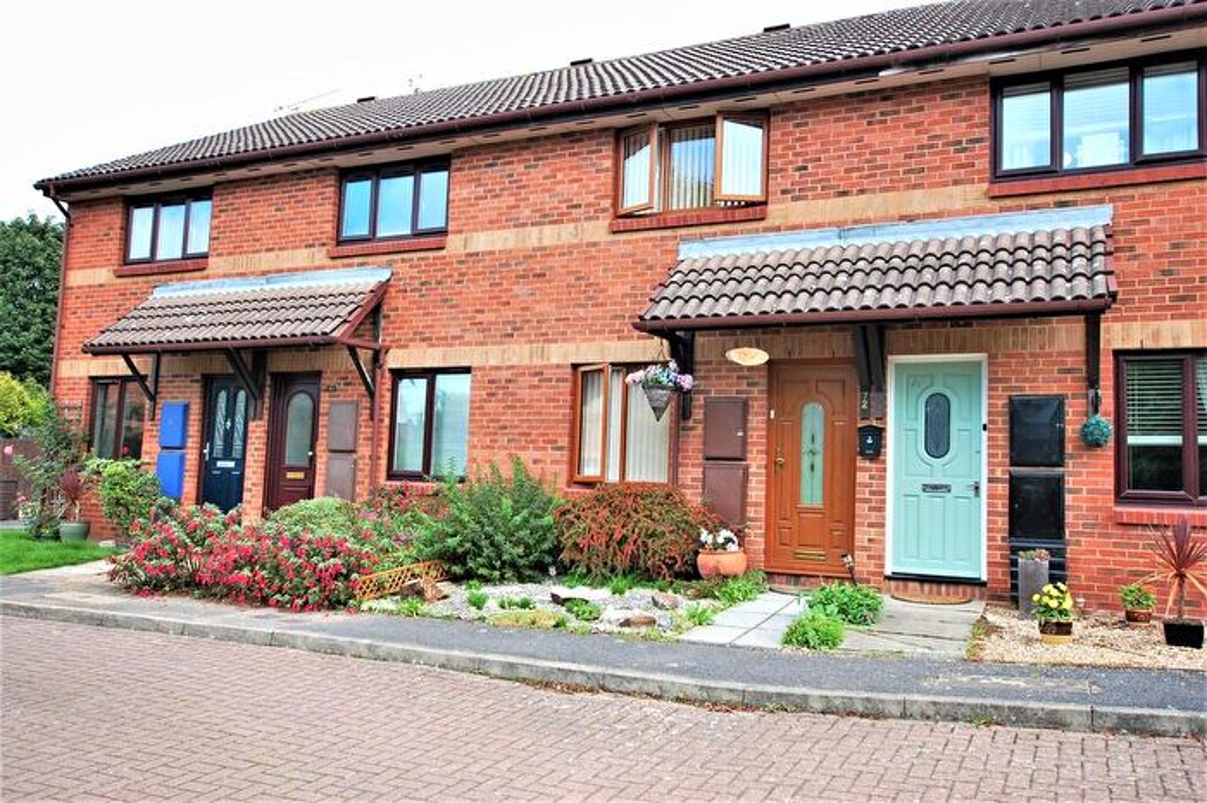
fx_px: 1005
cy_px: 402
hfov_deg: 62.0
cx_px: 604
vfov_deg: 43.6
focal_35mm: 30
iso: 200
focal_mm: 20
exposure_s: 1/160
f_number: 6.3
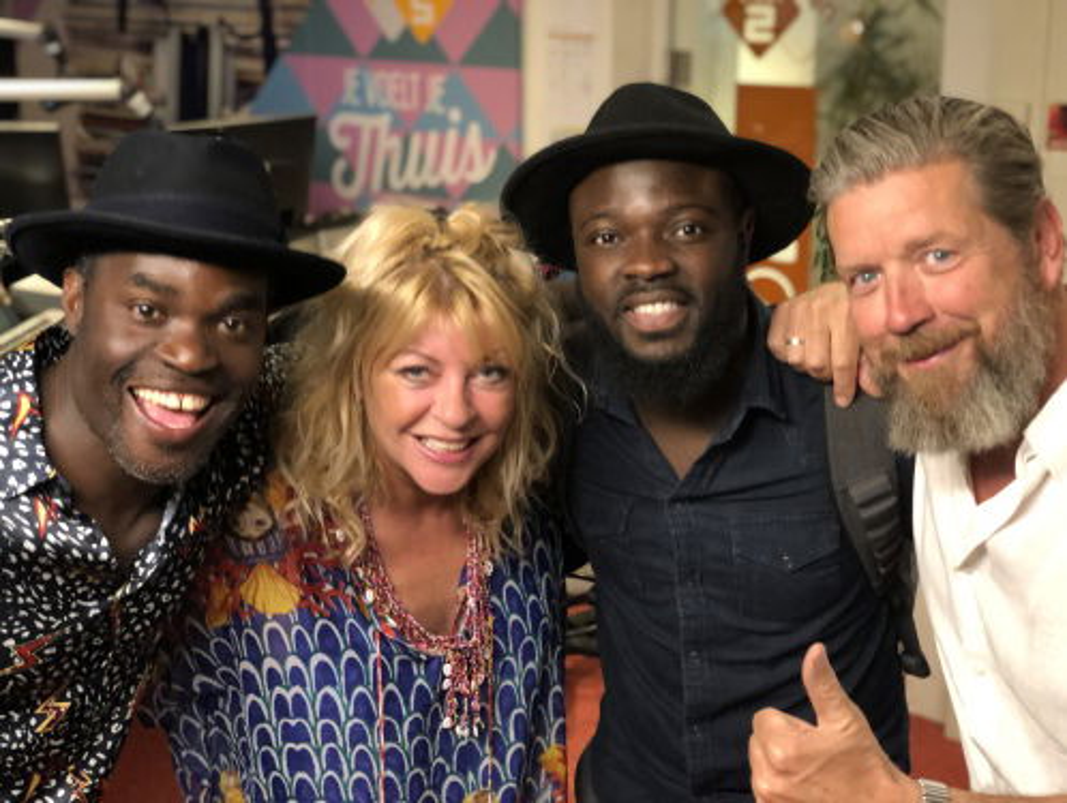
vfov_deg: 28.1
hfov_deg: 36.8
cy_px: 402
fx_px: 1605
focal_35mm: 52
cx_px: 534
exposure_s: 1/25
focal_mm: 6
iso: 160
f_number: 2.4
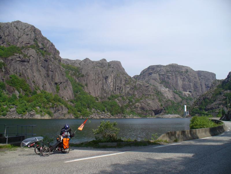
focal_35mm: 37
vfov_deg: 38.7
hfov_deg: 50.1
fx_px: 247
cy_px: 87
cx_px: 116
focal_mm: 6.1
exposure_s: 1/320
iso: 64
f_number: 5.6
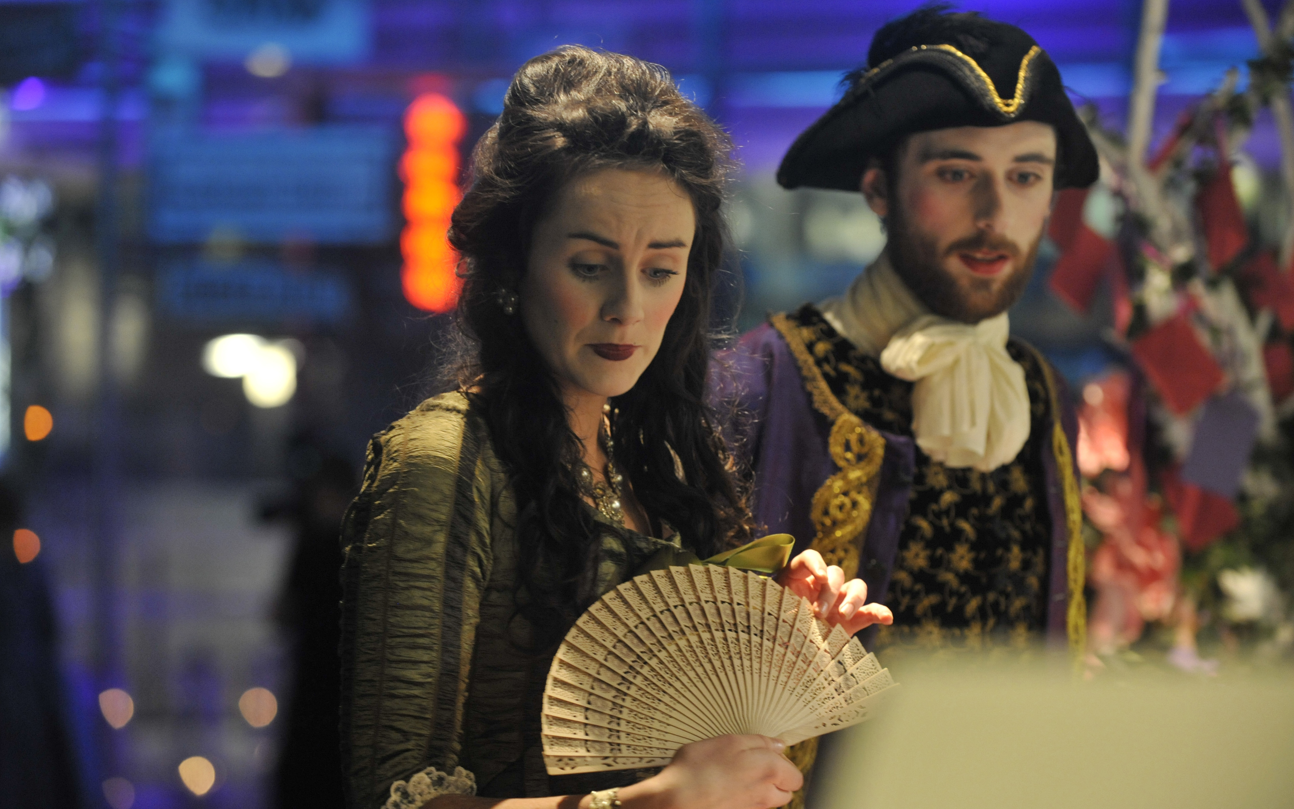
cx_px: 650
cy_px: 433
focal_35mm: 128
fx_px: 4514
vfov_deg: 10.2
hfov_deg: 16.3
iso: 2500
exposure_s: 1/100
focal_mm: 125
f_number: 3.5
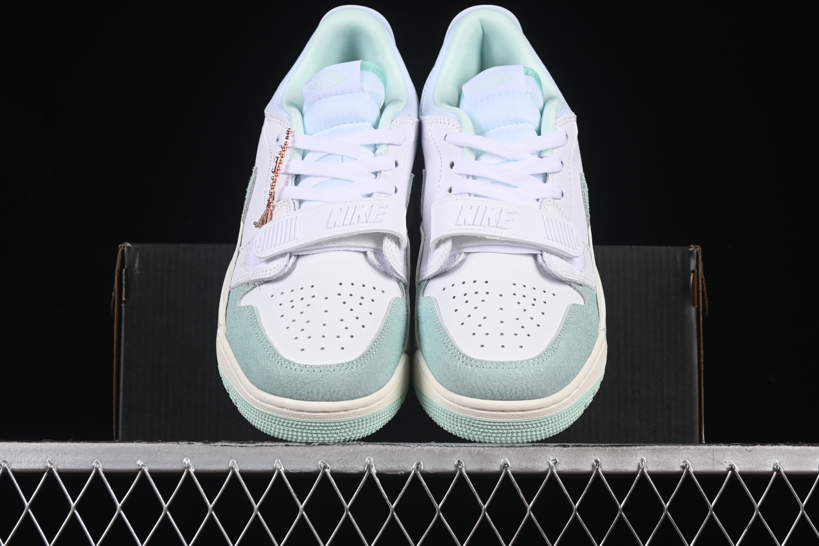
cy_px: 273
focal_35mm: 75
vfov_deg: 18.2
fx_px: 1706
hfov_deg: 27.0
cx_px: 410
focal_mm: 50
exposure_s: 1/80
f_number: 8
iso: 160
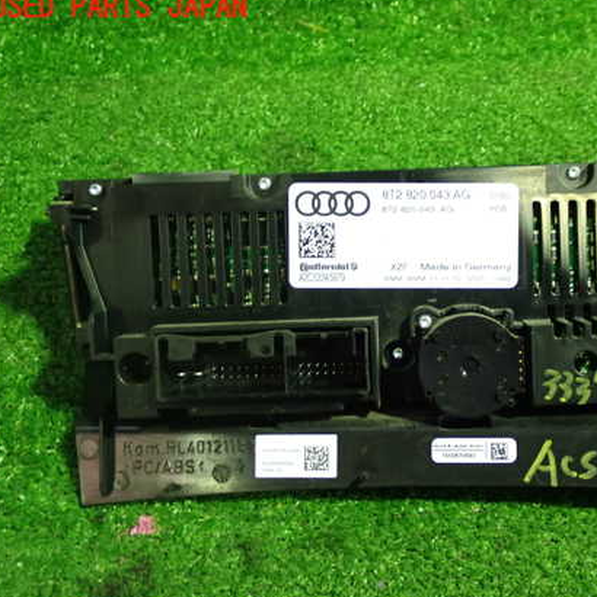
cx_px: 419
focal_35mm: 53
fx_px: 1034
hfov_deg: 31.8
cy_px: 317
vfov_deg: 32.2
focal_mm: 7.31
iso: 640
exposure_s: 1/40
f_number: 2.8
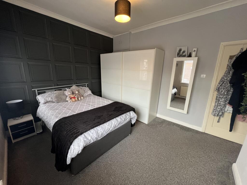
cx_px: 124
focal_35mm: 13
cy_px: 92
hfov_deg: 106.2
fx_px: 93
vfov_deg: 89.9
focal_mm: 1.57
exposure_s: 1/50
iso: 200
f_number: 1.8
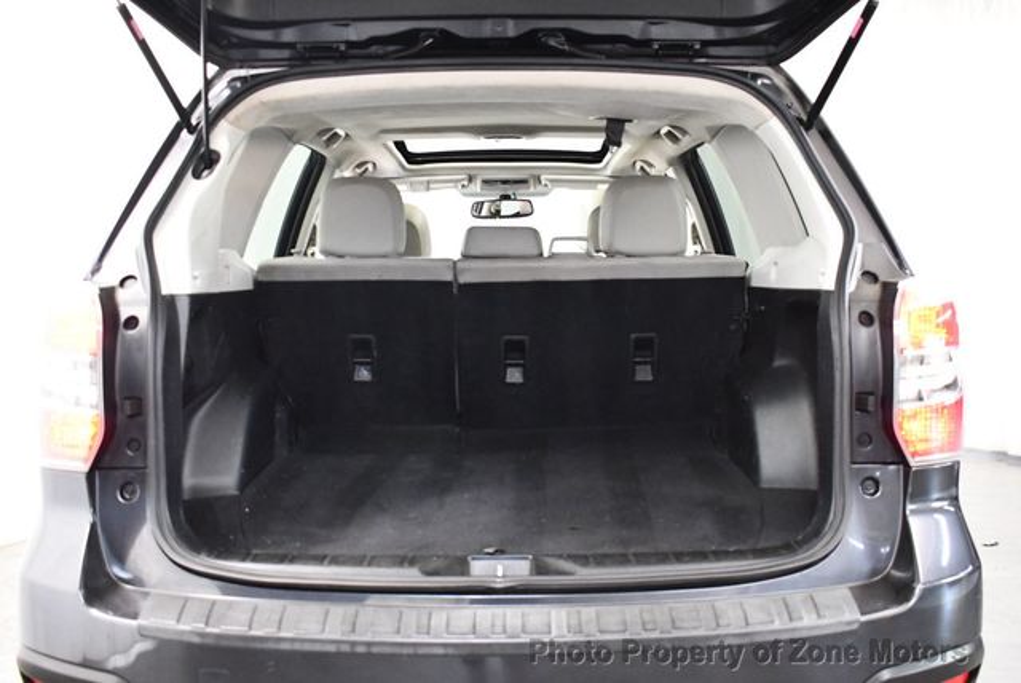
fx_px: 1022
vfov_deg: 36.9
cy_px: 342
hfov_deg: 53.1
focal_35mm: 36
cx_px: 510
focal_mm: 18
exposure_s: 1/80
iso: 3200
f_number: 3.5
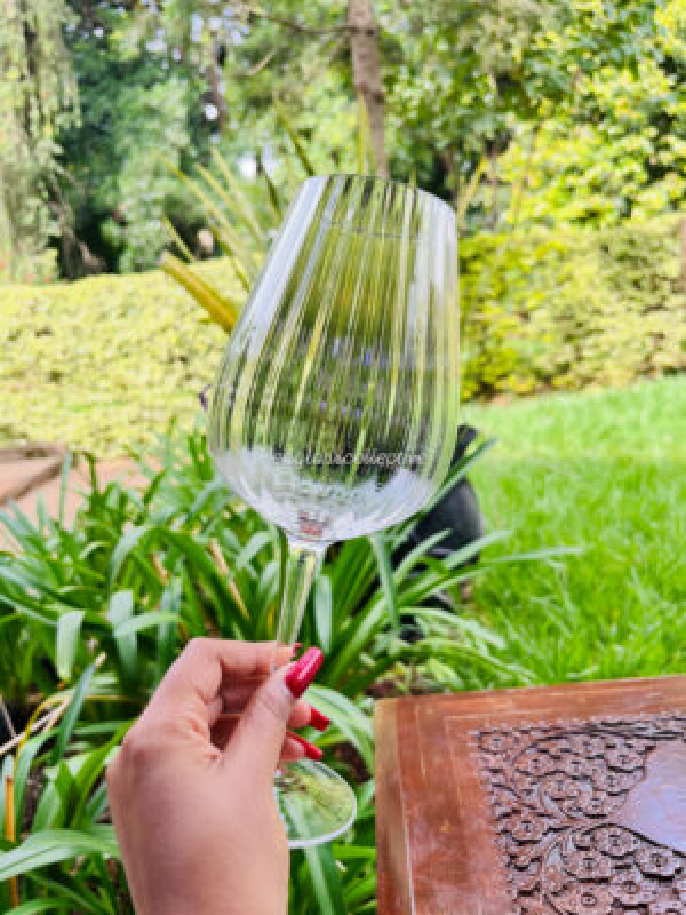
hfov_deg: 53.1
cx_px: 343
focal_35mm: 26
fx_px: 687
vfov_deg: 67.3
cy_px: 458
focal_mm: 5.1
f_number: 1.6
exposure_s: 1/443
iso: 50
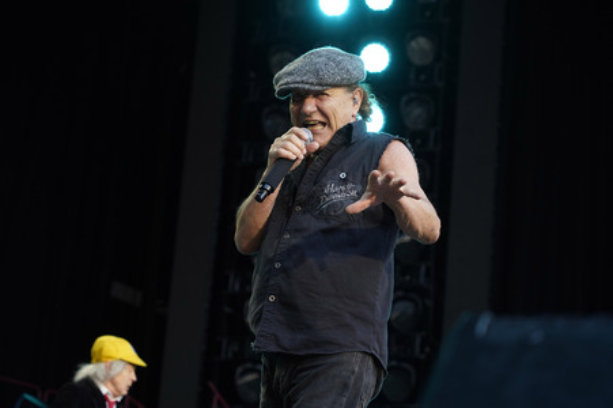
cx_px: 306
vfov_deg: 15.7
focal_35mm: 87
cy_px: 204
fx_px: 1480
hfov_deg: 23.4
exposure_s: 1/400
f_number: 5
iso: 1600
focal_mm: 87
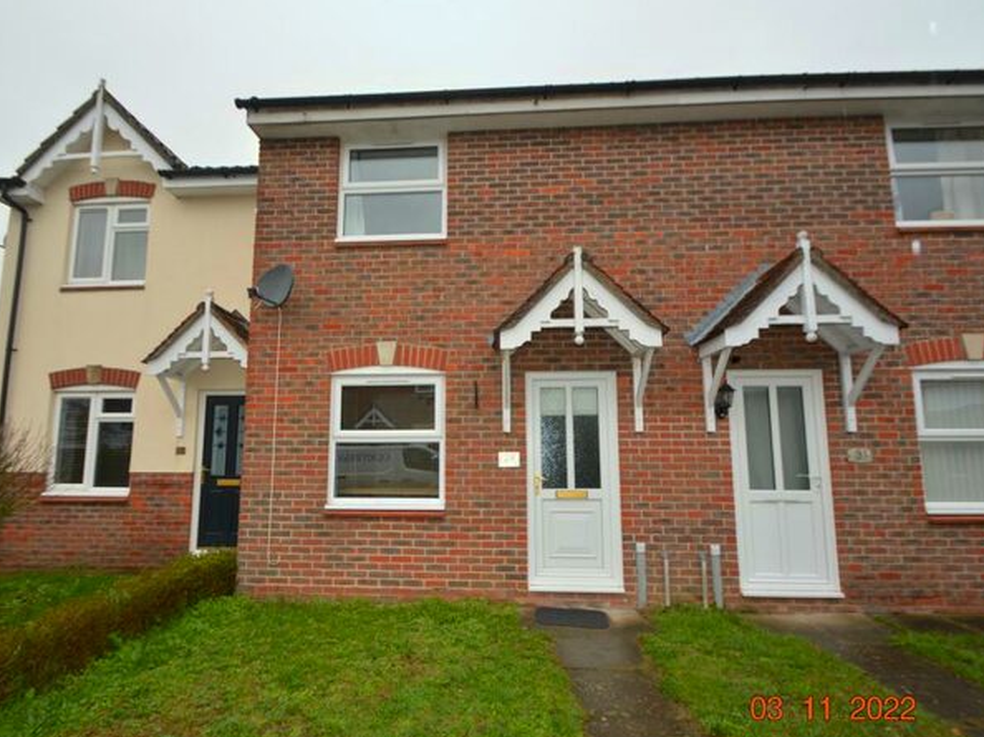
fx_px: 483
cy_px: 380
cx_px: 447
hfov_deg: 90.8
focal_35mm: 17
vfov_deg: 74.7
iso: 140
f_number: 5.6
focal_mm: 10
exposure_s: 1/125
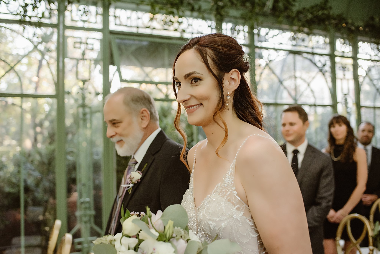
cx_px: 190
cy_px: 127
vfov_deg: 37.9
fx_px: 370
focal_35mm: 35
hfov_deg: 54.4
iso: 800
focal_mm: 35
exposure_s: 1/400
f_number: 2.5
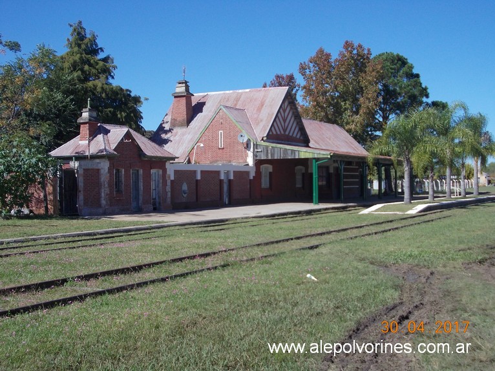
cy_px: 186
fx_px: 729
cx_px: 248
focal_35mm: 51
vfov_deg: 28.5
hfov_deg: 37.5
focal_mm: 7.2
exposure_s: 1/200
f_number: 7.2
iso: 80
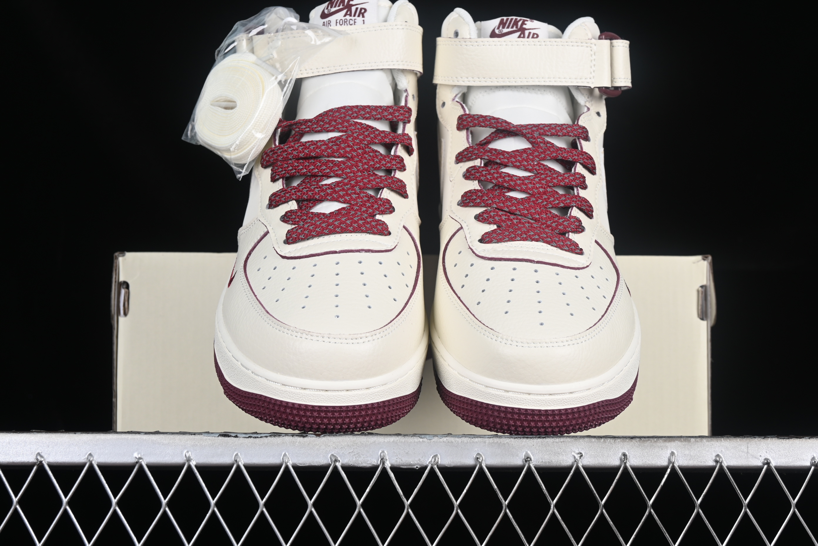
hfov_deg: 27.0
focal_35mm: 75
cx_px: 409
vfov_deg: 18.2
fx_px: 1704
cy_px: 273
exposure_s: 1/100
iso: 160
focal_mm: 50
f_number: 8
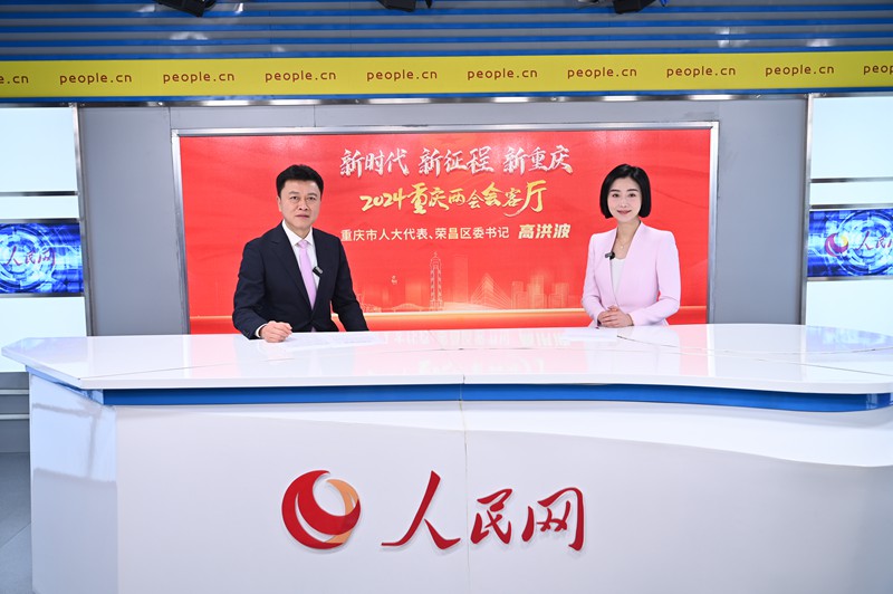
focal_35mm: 33
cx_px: 446
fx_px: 818
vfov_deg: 39.9
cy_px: 297
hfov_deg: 57.3
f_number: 4
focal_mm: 33
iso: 320
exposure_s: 1/80
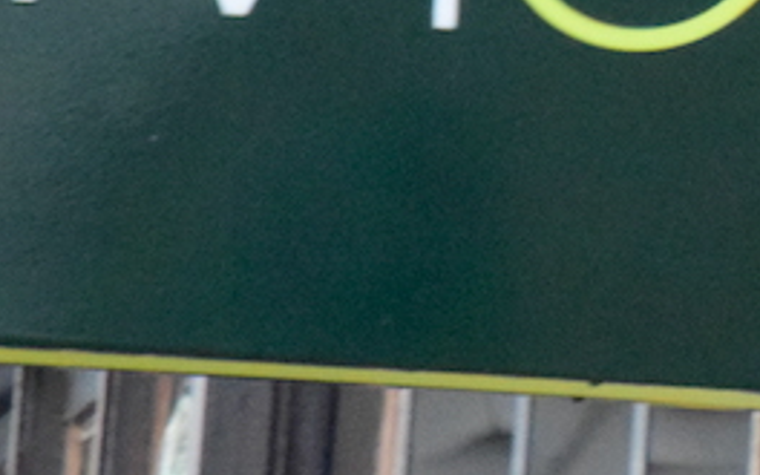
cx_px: 1025
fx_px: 28790
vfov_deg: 0.9
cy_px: -83
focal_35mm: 1390
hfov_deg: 1.5
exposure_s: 1/320
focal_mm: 200
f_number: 5.6
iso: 5000
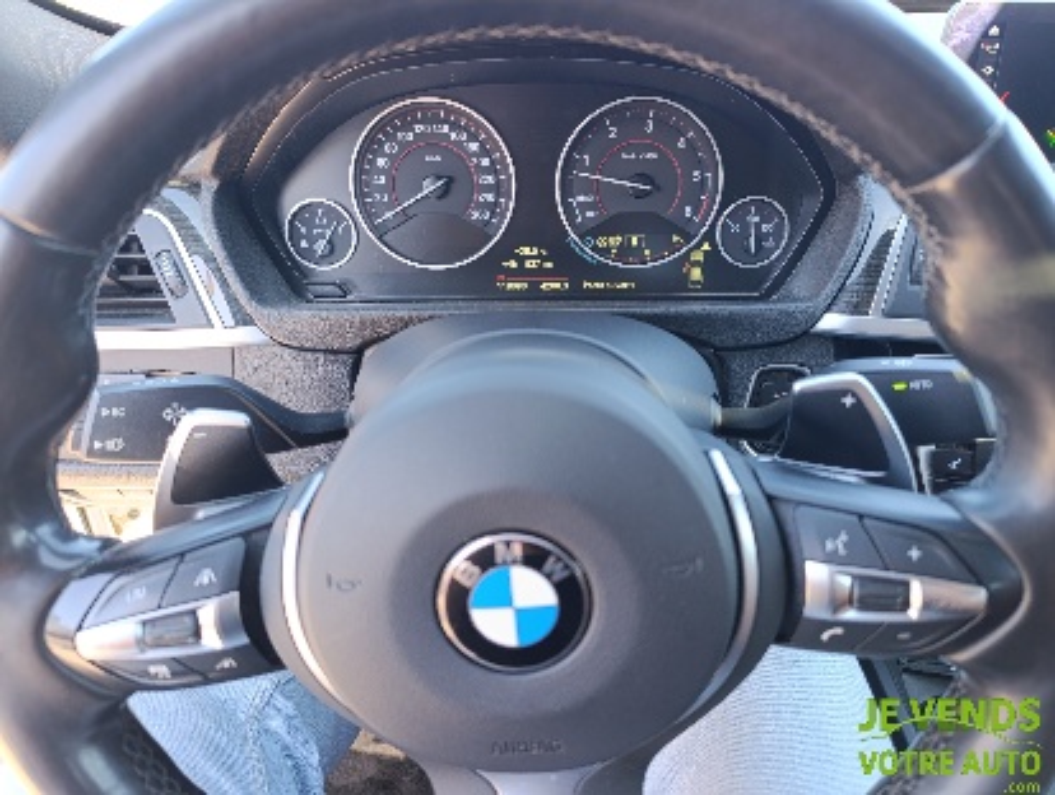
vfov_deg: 59.0
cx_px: 528
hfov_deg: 73.8
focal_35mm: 23
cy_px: 398
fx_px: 702
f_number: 1.6
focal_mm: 6.14
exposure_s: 1/100
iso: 400
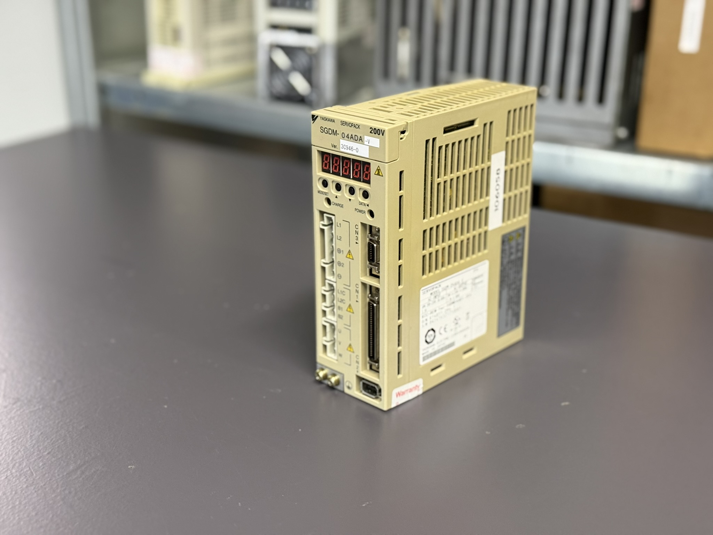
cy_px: 268
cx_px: 356
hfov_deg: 39.7
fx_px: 989
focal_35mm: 48
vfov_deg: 30.3
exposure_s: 1/50
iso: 250
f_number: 1.78
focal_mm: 6.76
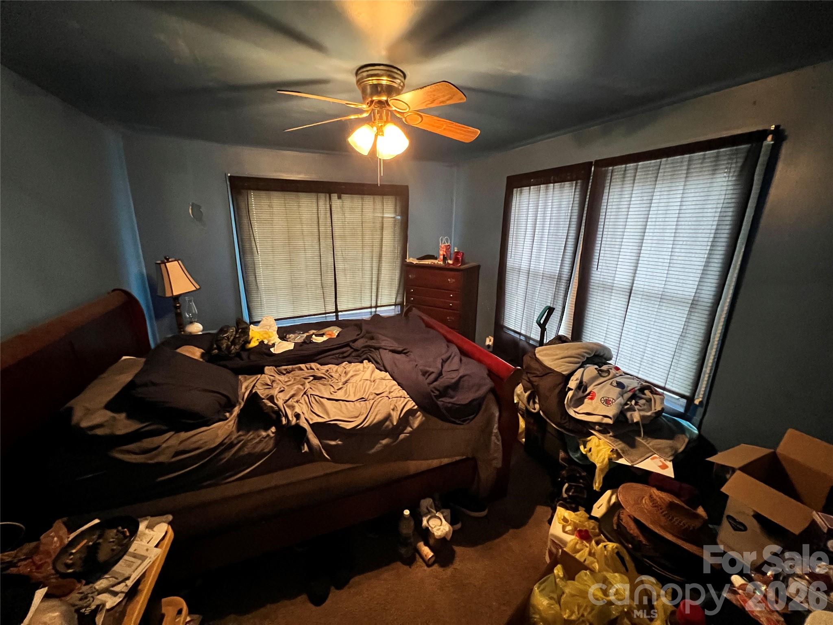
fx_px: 313
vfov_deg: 89.9
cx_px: 416
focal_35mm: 13
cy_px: 312
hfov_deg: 106.2
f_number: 1.8
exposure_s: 1/40
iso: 1250
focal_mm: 1.57
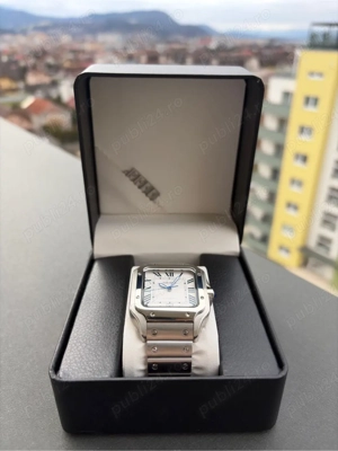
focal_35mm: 26
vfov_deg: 67.3
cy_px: 226
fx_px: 338
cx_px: 169
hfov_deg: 53.1
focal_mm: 5.96
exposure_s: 1/861
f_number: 1.6
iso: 32
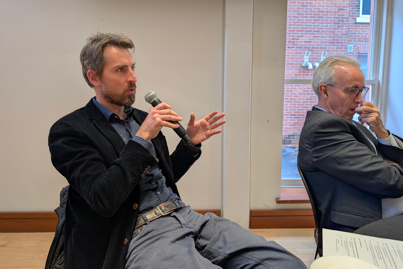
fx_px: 291
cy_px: 123
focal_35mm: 26
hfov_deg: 69.4
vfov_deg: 49.5
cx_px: 209
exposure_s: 1/40
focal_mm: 6.9
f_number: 1.68
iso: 25
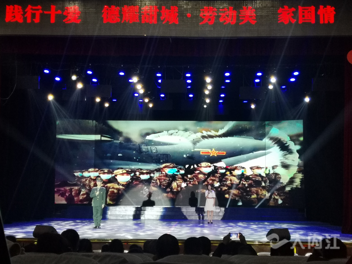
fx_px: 539
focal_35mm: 53
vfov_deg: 27.5
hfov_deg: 36.2
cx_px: 176
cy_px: 132
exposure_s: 1/100
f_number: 1.4
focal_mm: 4.66
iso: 320
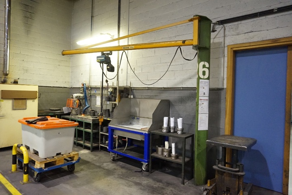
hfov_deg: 73.7
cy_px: 98
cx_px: 146
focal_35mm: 24
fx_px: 195
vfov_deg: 53.1
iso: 3200
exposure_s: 1/60
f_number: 3.5
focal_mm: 16
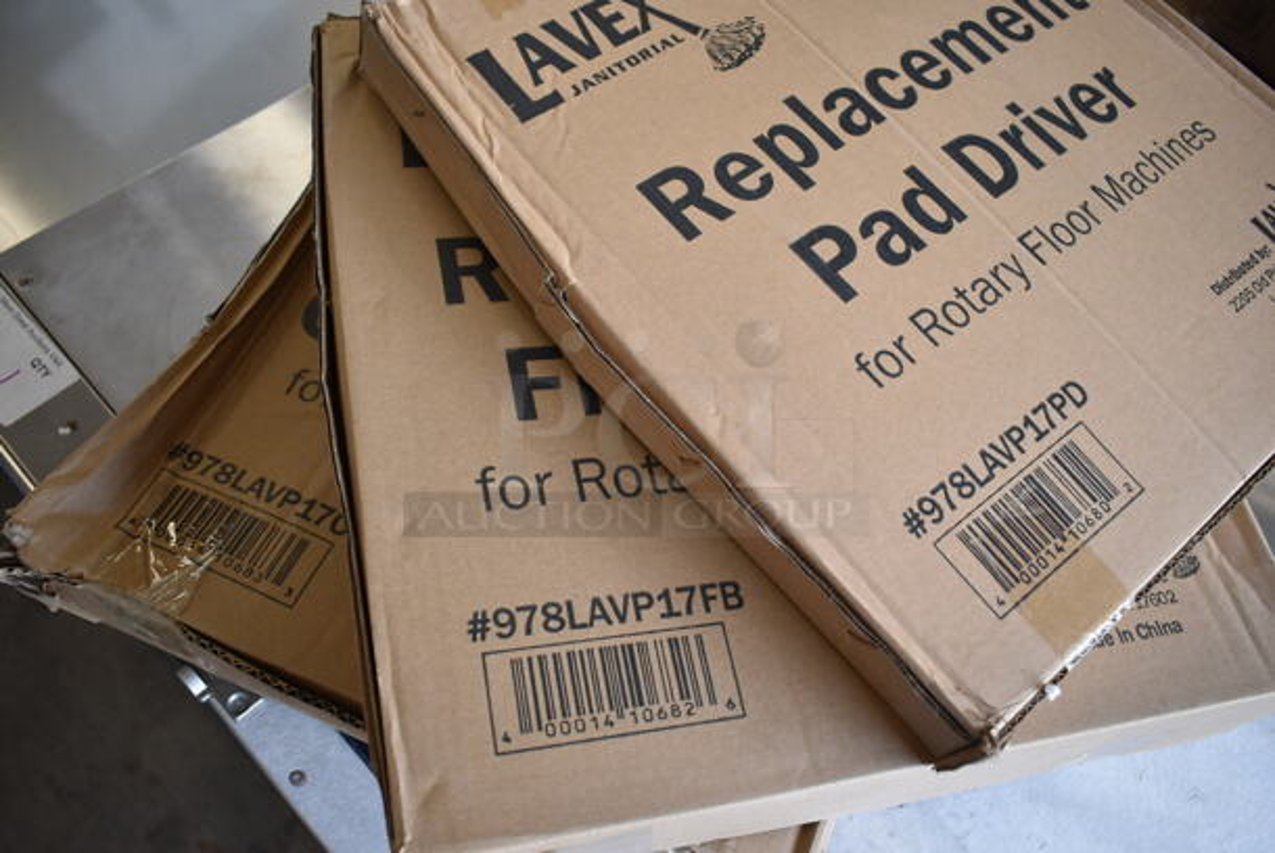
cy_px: 426
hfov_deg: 59.4
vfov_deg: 41.8
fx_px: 1117
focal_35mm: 32
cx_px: 638
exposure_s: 1/125
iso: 360
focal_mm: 21
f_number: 3.8
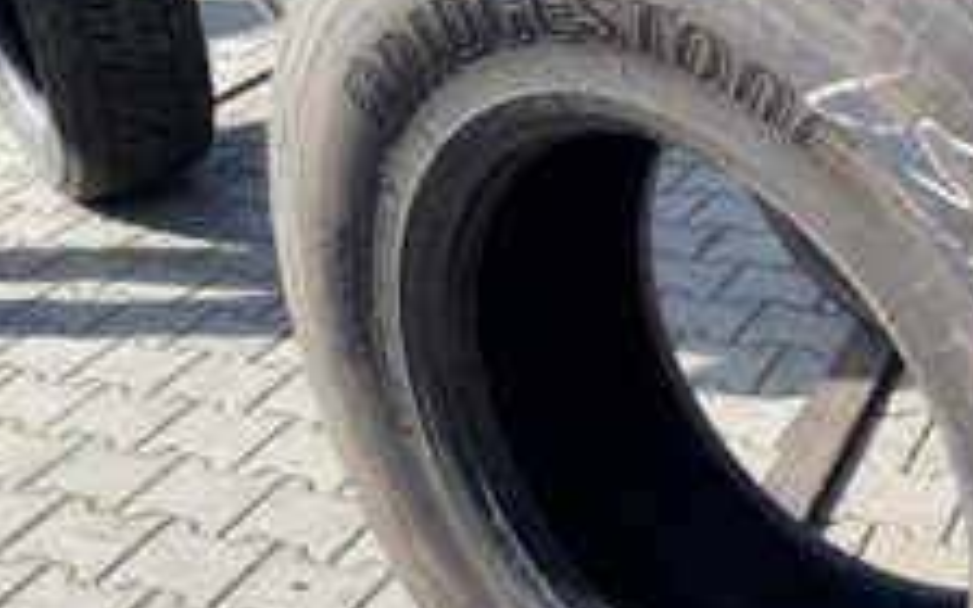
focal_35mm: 53
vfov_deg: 24.4
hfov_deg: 36.8
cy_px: 358
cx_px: 791
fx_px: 1405
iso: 32
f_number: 1.8
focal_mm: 4.25
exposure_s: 1/693
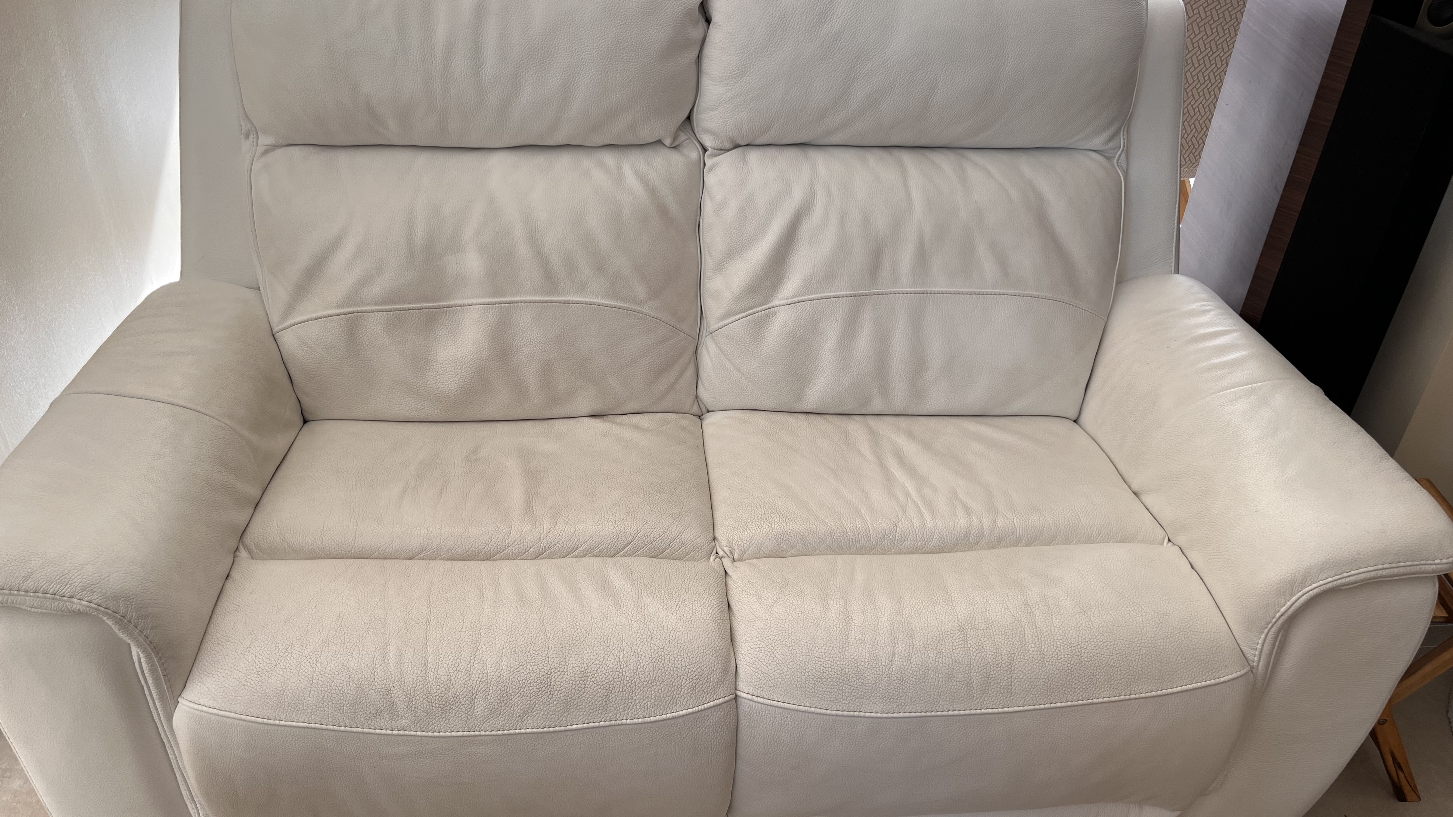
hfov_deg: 66.1
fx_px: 1117
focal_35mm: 29
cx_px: 718
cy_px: 454
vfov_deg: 40.1
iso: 40
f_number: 1.6
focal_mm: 5.1
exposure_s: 1/122
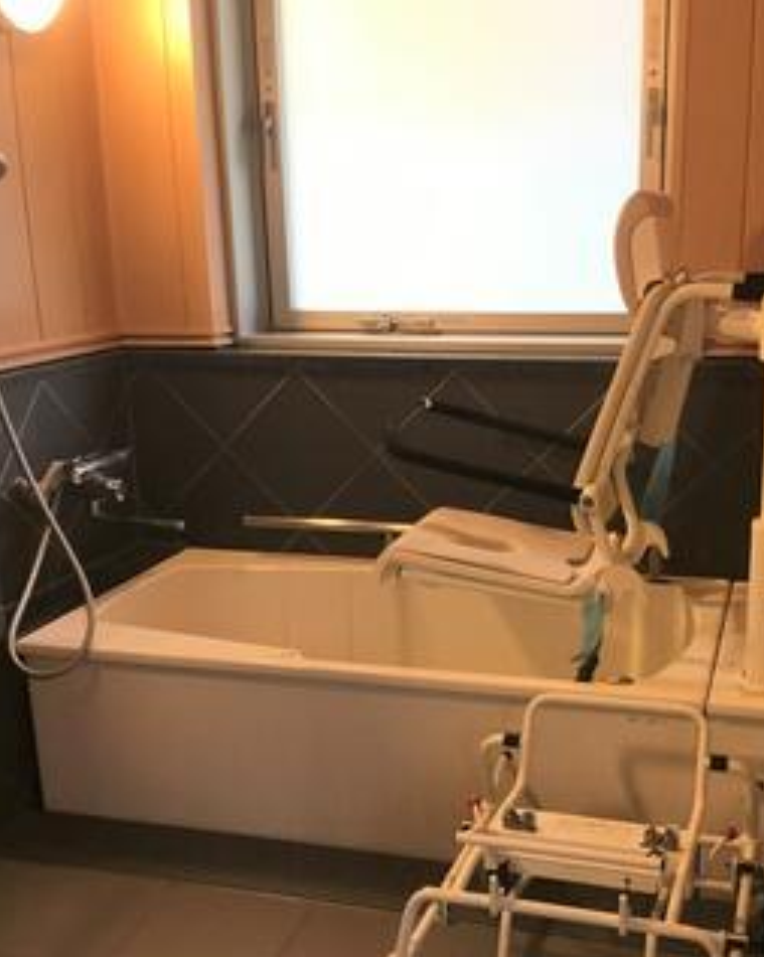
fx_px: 1217
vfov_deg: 42.7
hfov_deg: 34.7
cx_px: 453
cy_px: 577
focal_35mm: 43
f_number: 2.4
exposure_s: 1/30
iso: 125
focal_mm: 3.3
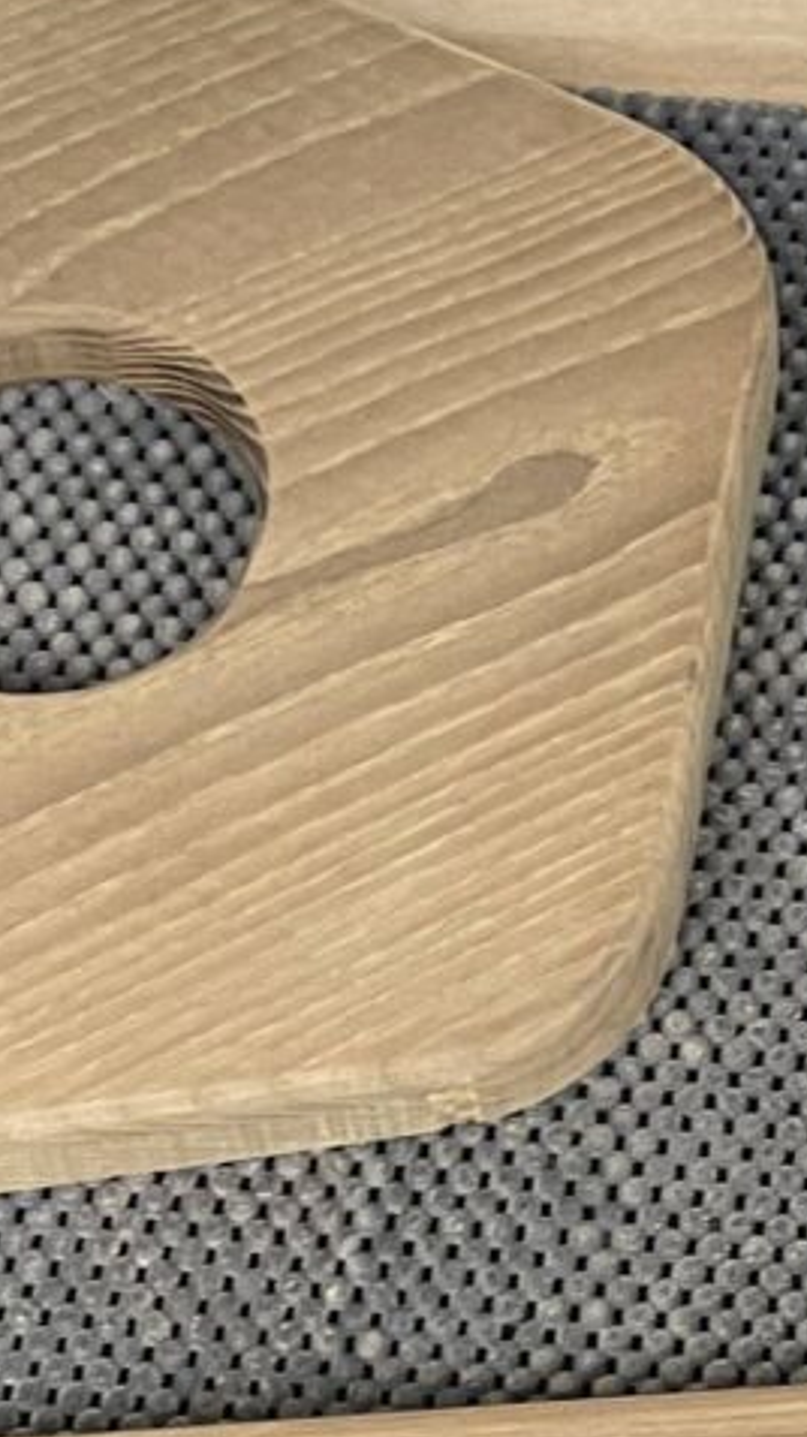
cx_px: 900
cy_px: 1413
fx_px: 4341
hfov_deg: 10.5
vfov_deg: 18.3
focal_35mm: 114
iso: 125
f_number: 1.6
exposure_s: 1/60
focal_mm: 4.2
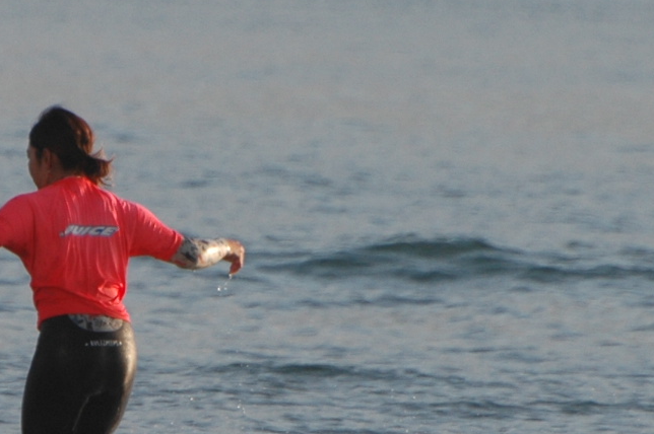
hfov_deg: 1.3
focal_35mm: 1565
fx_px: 28401
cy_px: 377
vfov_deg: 0.9
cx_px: 144
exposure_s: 1/640
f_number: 5.6
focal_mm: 300
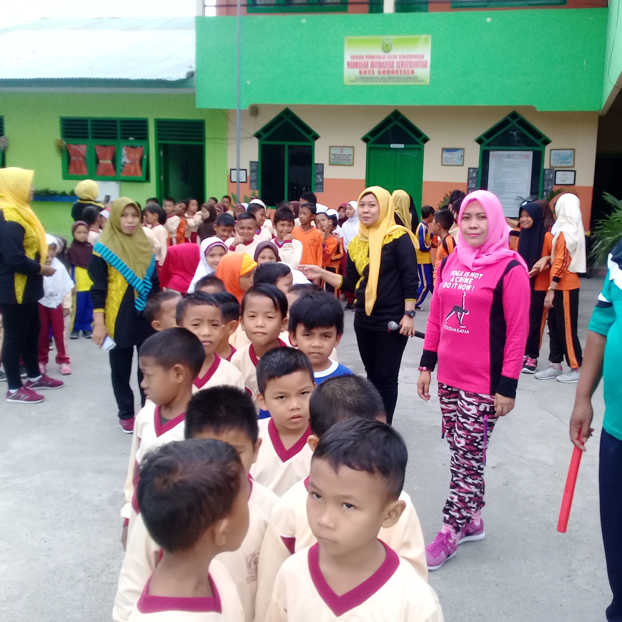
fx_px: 752
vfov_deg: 44.9
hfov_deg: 44.8
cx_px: 357
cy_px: 311
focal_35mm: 37
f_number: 2.2
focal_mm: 3.3
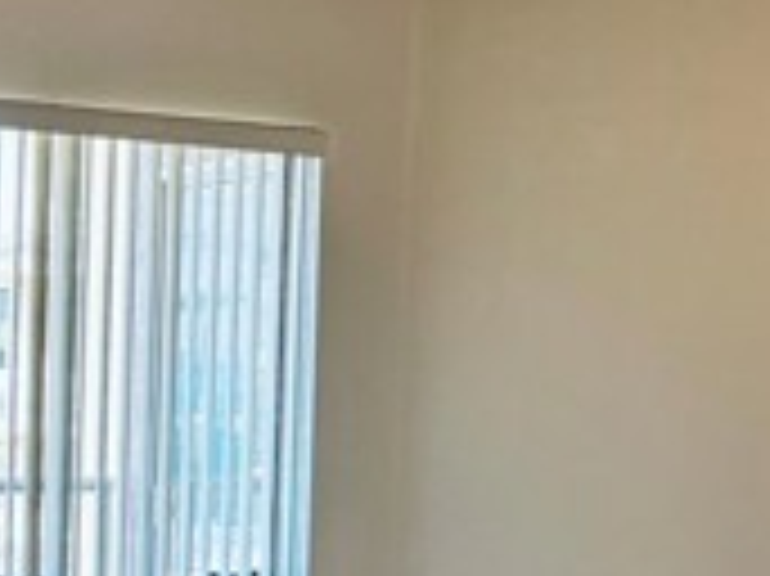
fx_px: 2001
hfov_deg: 21.6
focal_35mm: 90
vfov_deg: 16.3
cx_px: 216
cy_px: 410
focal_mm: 6.76
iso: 125
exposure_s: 1/120
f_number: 1.78
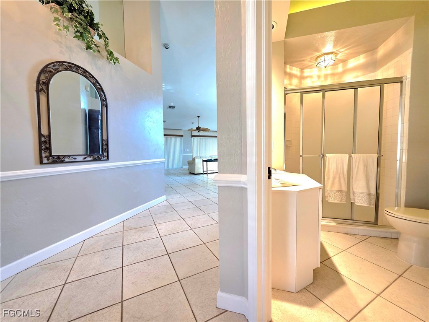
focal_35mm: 13
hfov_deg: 106.2
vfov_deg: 89.9
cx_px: 214
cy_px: 161
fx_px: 161
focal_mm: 2.2
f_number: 1.9
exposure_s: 1/120
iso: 250
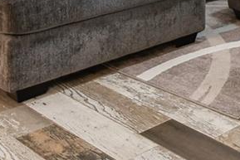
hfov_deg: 21.1
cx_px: 349
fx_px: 554
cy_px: -154
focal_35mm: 83
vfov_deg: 14.0
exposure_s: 1/3.33
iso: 100
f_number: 7.1
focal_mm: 10
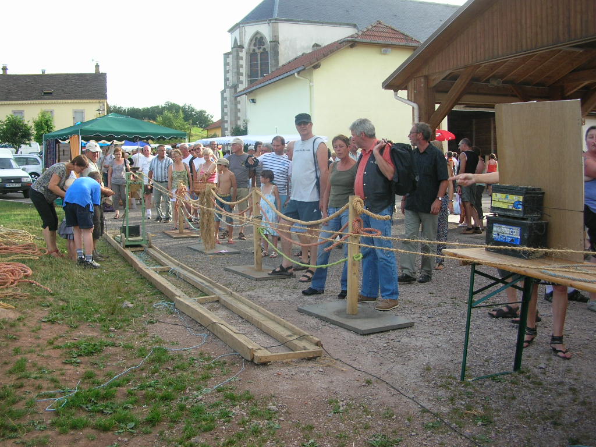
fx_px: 603
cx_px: 298
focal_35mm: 35
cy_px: 224
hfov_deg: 52.6
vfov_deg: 40.7
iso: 50
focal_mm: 5.8
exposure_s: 1/175
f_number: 2.8
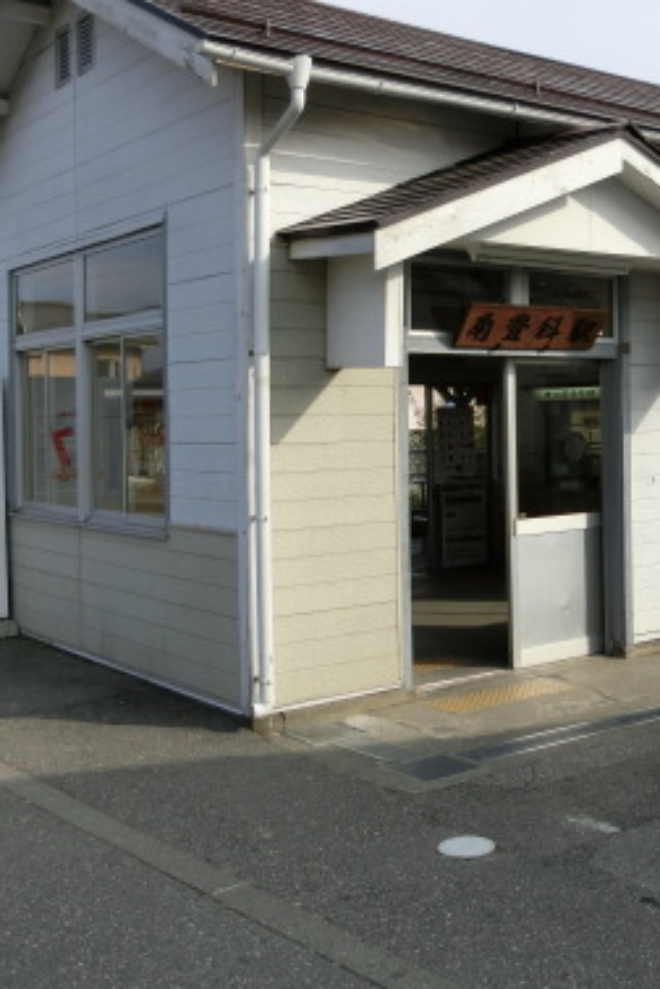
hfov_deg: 29.9
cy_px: 442
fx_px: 1210
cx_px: 519
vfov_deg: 44.4
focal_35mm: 44
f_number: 3.5
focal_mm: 4.5
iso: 80
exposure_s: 1/640
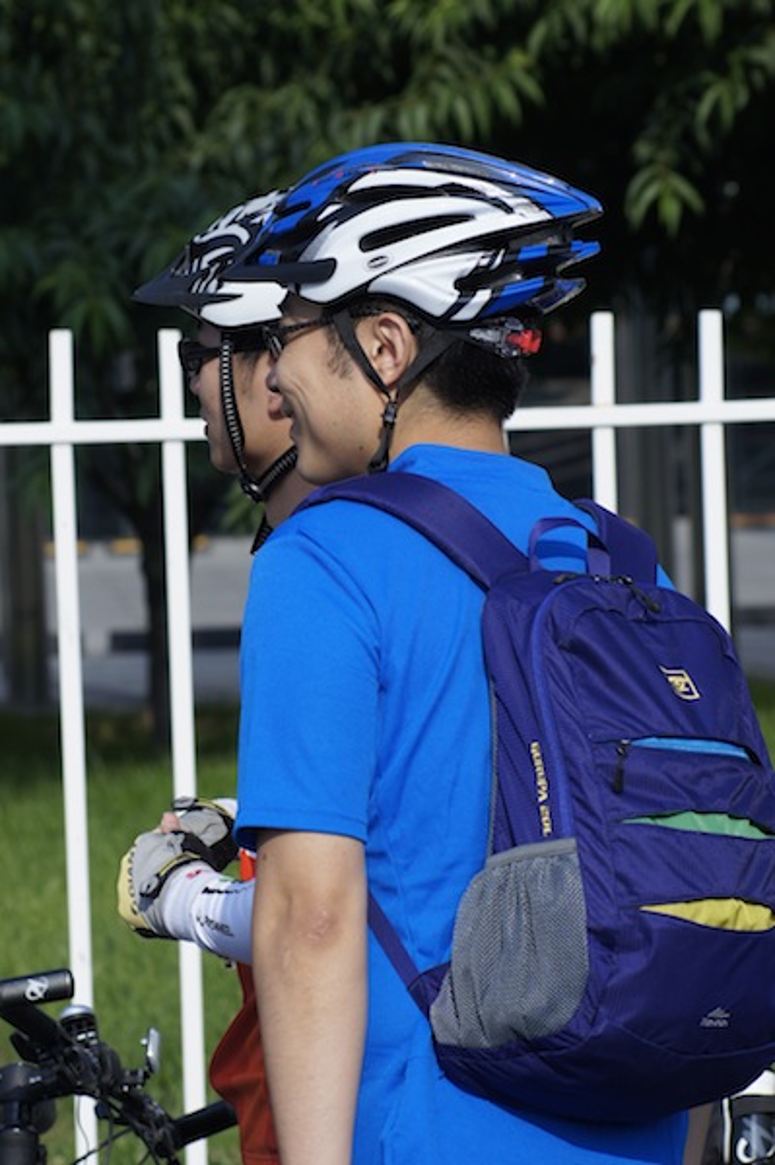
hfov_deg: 6.5
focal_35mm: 210
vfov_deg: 9.8
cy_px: 582
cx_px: 388
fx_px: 6792
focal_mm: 140
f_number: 8
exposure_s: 1/500
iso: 200
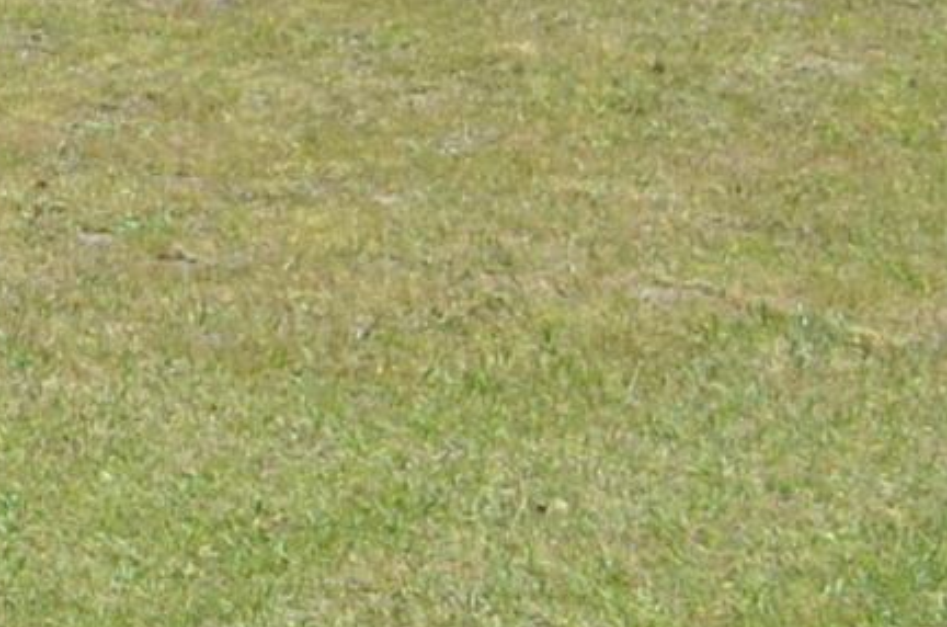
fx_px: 6562
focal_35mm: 250
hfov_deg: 7.4
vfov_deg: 5.3
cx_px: -1756
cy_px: -996
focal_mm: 24
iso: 140
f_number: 8
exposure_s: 1/250
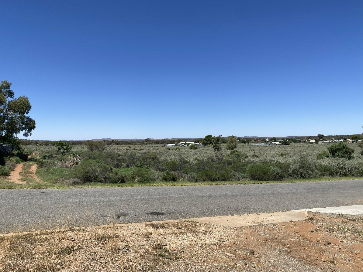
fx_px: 273
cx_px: 182
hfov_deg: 67.3
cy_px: 136
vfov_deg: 53.1
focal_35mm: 26
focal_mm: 4.25
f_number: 1.8
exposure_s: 1/4274
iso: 32
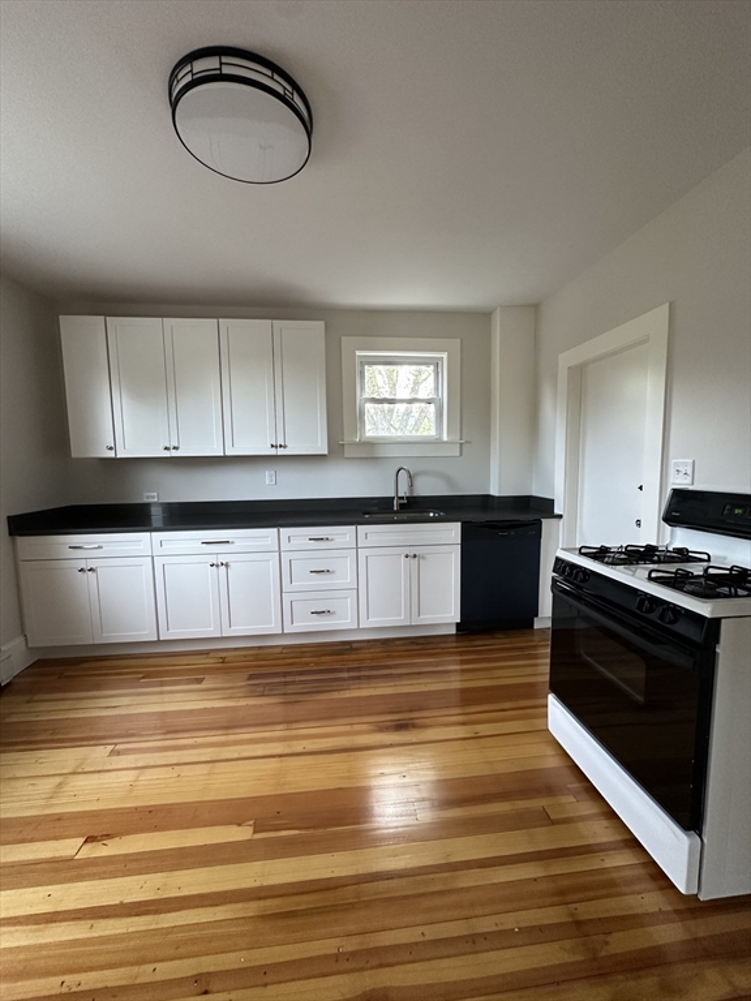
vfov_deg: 102.1
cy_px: 500
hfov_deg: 85.7
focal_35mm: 14
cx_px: 376
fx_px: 405
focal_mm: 2.22
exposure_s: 1/99
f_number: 2.2
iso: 250
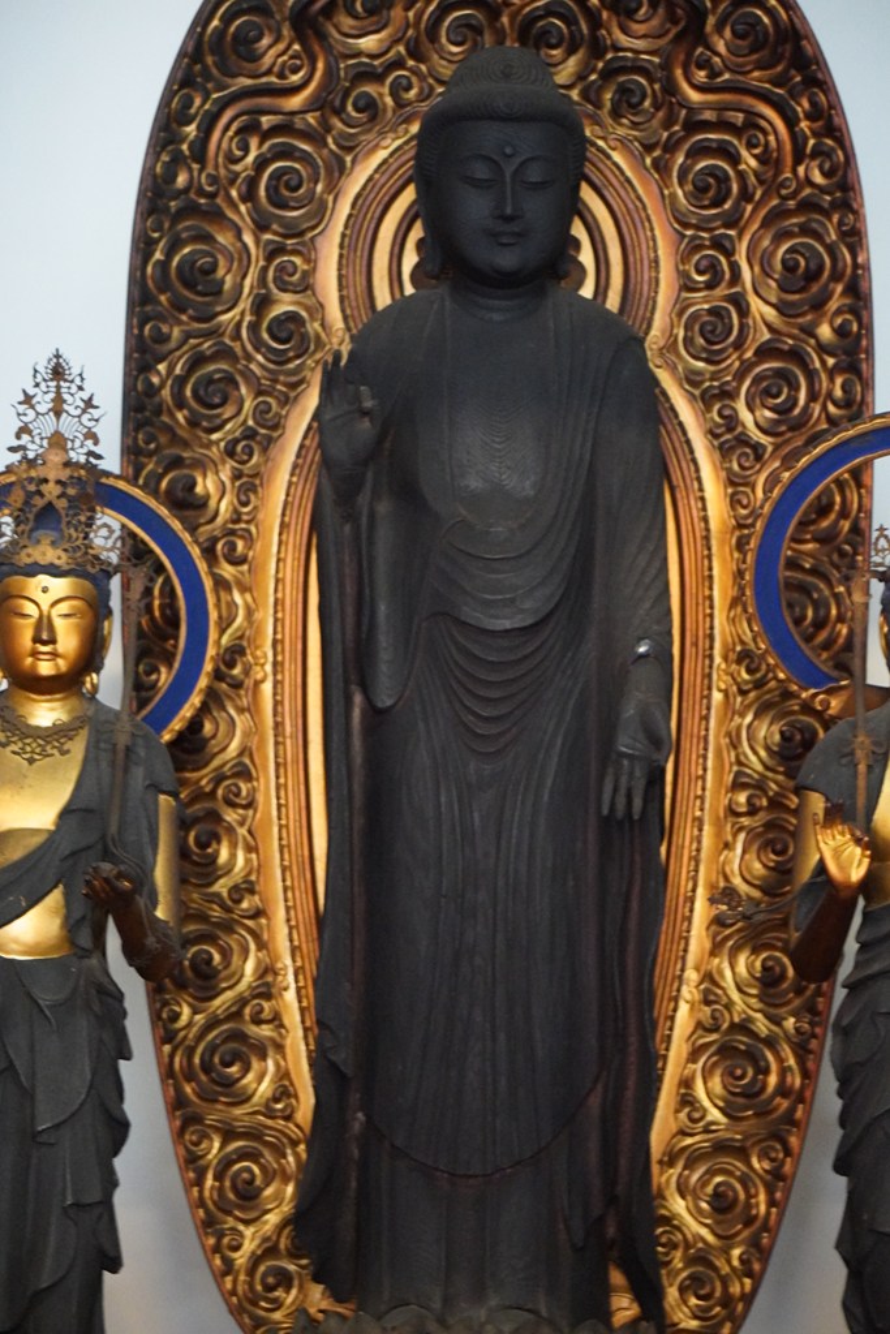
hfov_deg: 9.7
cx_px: 445
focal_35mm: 141
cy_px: 667
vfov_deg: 14.5
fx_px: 5227
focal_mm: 94
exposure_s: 1/25
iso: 6400
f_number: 5.6
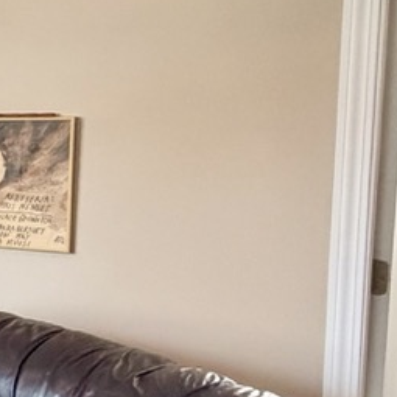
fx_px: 804
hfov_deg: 15.5
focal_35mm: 62
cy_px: 177
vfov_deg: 27.7
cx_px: -540
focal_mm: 2.22
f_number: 2.2
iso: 250
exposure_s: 1/60
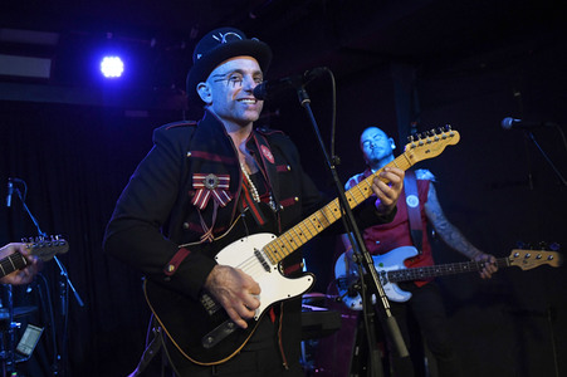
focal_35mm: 33
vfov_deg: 39.9
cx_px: 284
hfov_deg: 57.3
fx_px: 519
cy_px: 188
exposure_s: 1/200
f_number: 3.2
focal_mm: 22
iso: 2500
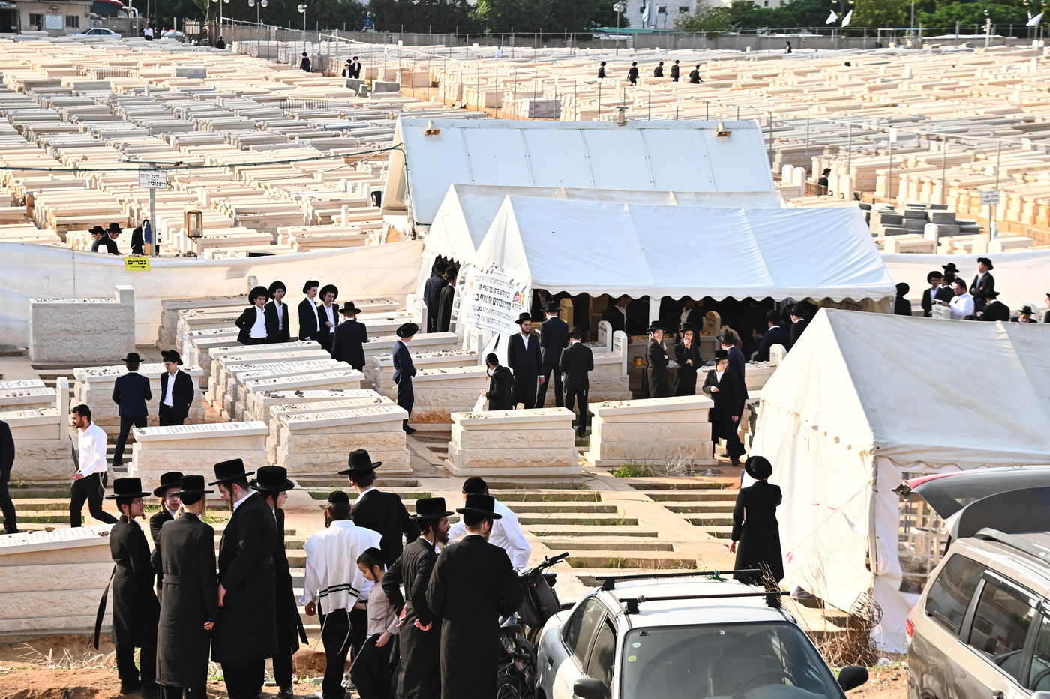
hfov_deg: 18.3
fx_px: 3265
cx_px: 525
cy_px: 350
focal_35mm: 112
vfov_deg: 12.2
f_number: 10
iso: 320
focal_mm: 112
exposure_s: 1/200
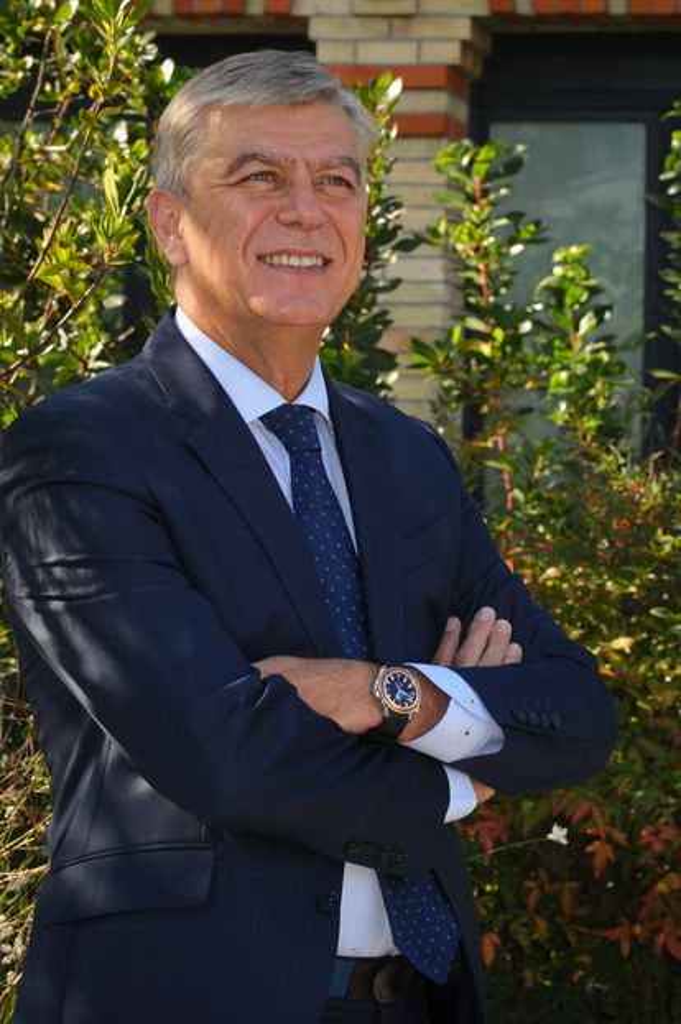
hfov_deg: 11.4
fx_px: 3412
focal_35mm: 120
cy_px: 512
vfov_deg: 17.1
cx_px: 340
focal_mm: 80
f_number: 9
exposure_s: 1/125
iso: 200
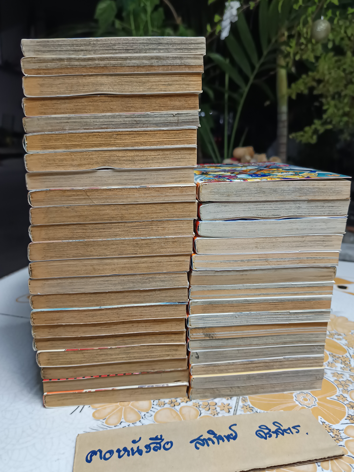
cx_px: 177
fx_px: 327
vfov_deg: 71.6
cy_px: 236
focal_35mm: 24
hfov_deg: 56.8
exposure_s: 1/25
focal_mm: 5.31
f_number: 1.7
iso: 1360
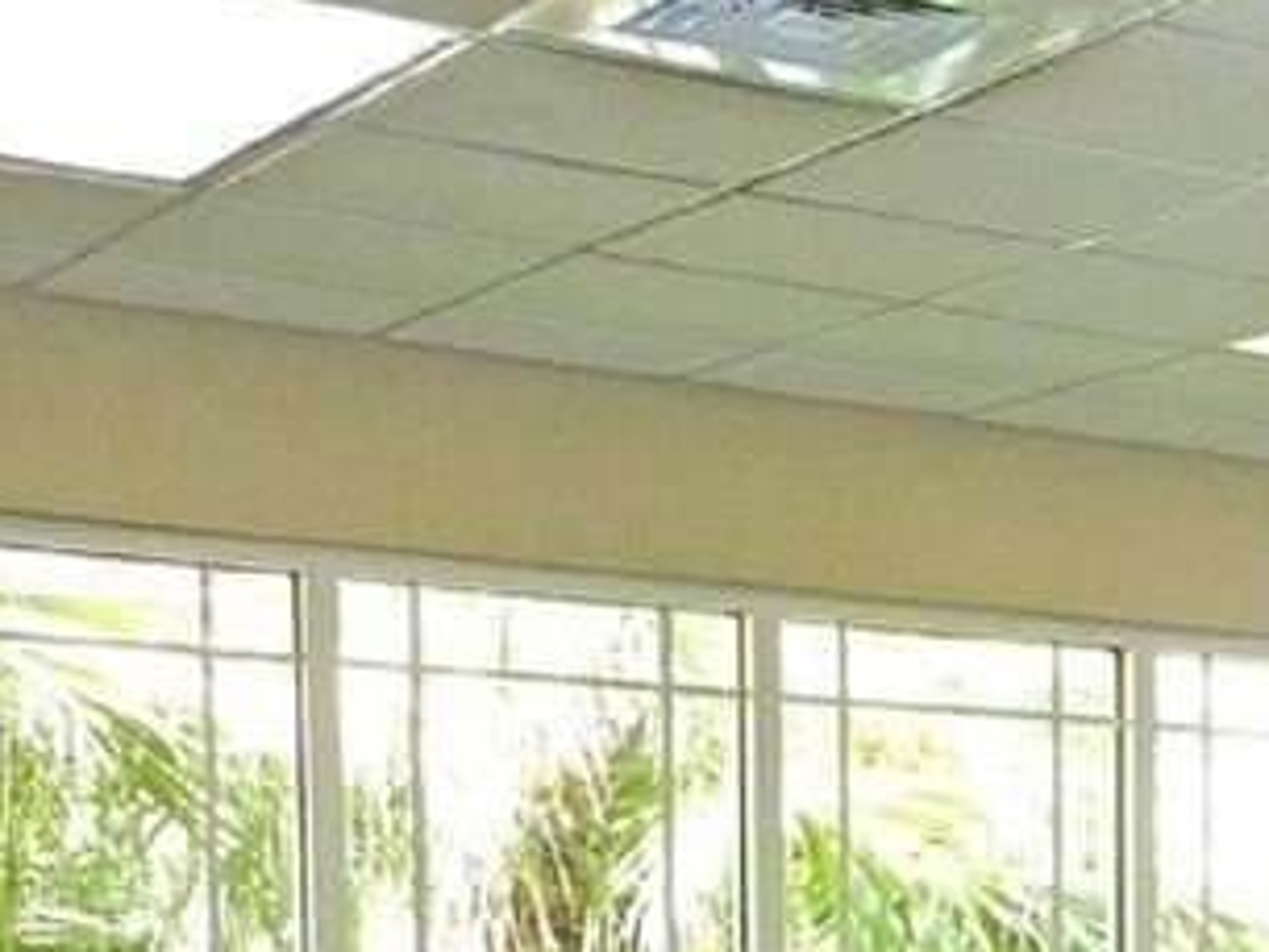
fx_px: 3447
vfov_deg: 14.7
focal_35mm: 94
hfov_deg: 18.6
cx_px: 1851
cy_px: 1384
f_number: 3.3
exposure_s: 1/30
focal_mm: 4.7
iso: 125
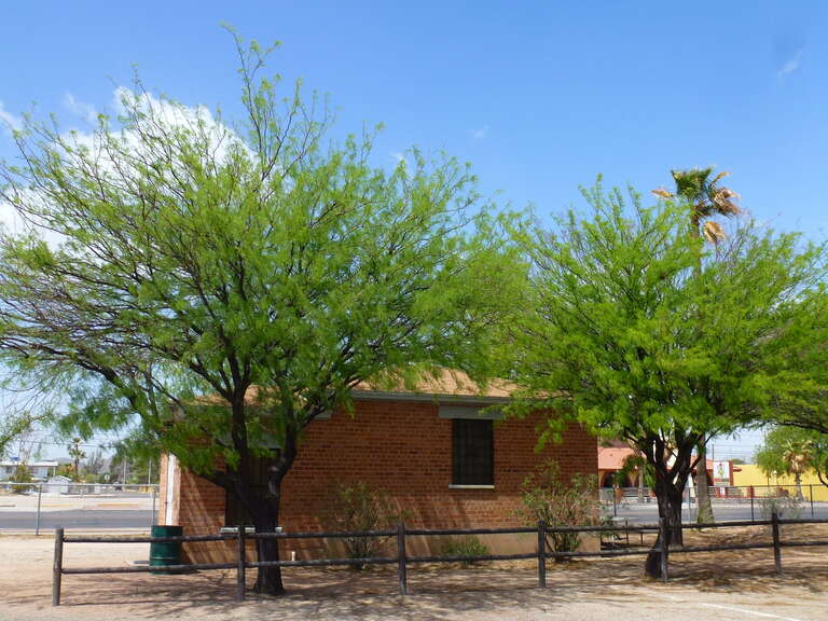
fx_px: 885
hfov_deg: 50.1
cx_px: 414
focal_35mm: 37
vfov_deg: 38.7
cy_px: 310
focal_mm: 6.4
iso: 100
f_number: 4
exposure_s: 1/640
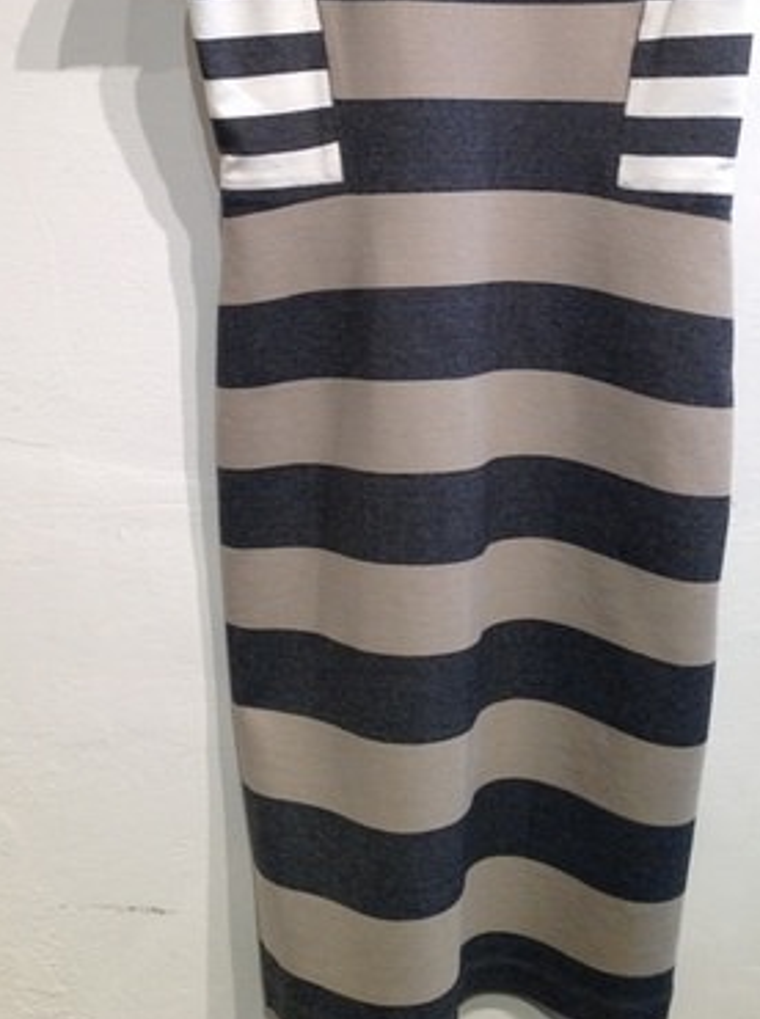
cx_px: 475
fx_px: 1674
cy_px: 275
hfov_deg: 25.5
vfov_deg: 33.3
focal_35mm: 57
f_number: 2.4
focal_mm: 4.28
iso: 100
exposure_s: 1/50
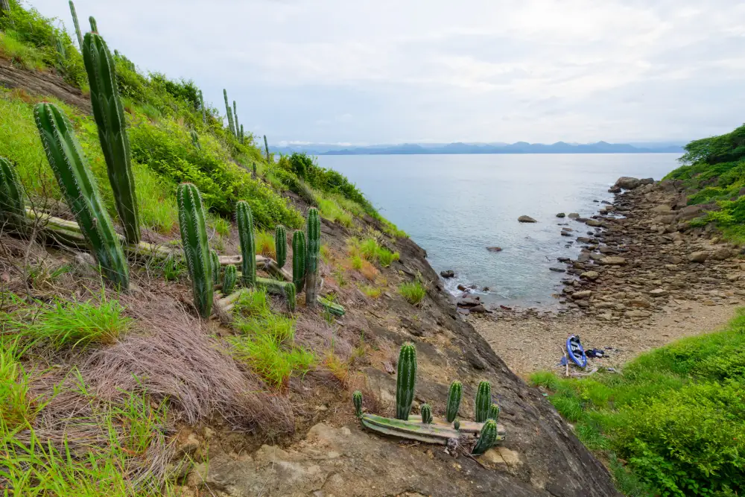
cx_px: 372
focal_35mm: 14
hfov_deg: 104.2
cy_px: 248
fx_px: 290
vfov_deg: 81.2
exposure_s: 1/125
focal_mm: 14
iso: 1250
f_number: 22
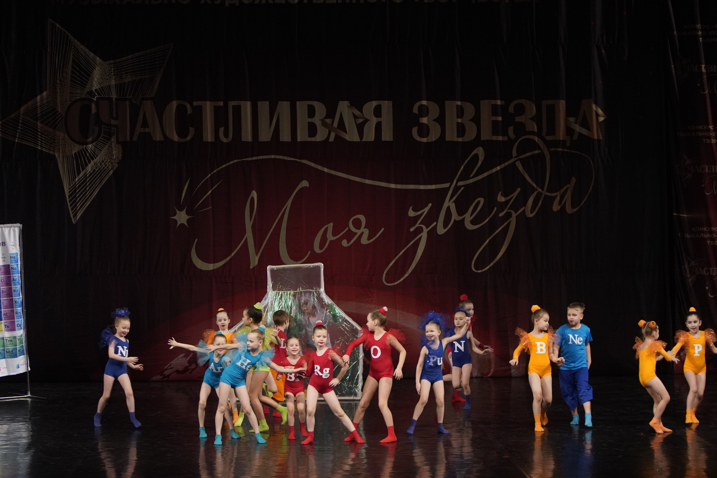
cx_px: 358
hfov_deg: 18.8
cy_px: 239
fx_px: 2171
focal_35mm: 109
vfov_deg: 12.6
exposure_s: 1/400
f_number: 3.2
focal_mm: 73
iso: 2500
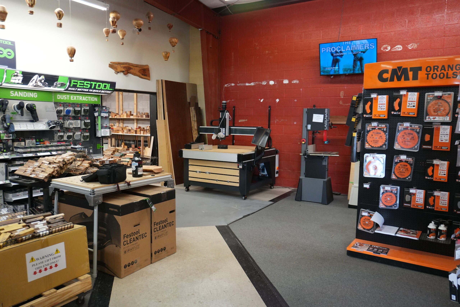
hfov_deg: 67.4
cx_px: 230
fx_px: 345
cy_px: 154
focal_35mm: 27
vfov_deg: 47.9
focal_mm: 18
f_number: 4
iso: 2000
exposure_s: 1/160
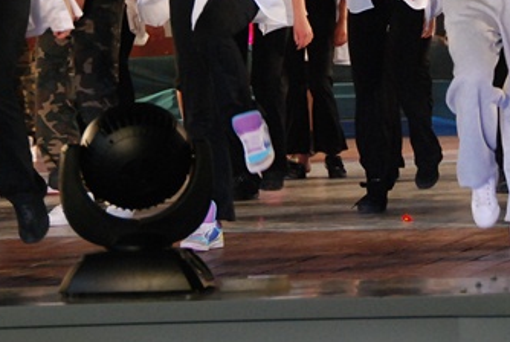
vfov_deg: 6.1
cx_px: 368
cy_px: -44
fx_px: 3181
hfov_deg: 9.2
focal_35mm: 224
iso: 1250
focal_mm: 65
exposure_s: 1/200
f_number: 5
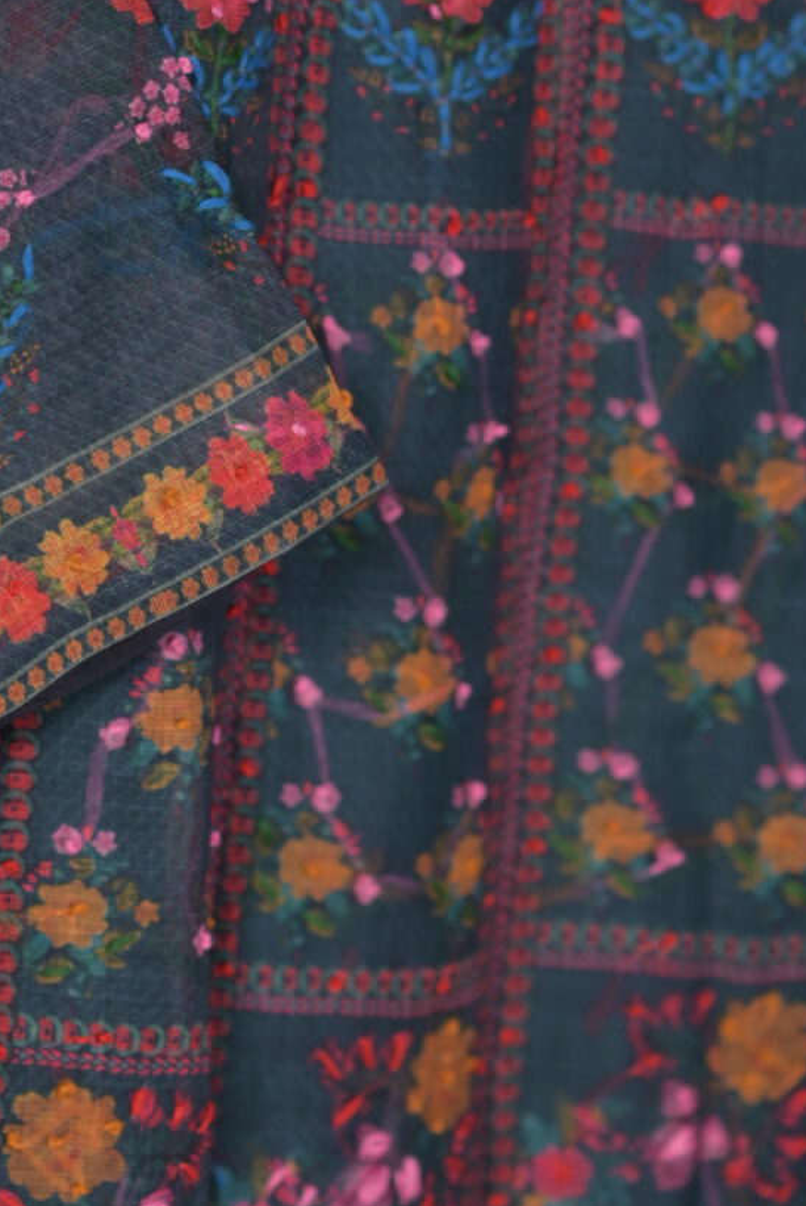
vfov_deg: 10.2
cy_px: -111
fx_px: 6708
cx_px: 201
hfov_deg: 6.9
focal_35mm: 200
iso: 200
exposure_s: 1/125
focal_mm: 85
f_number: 2.5
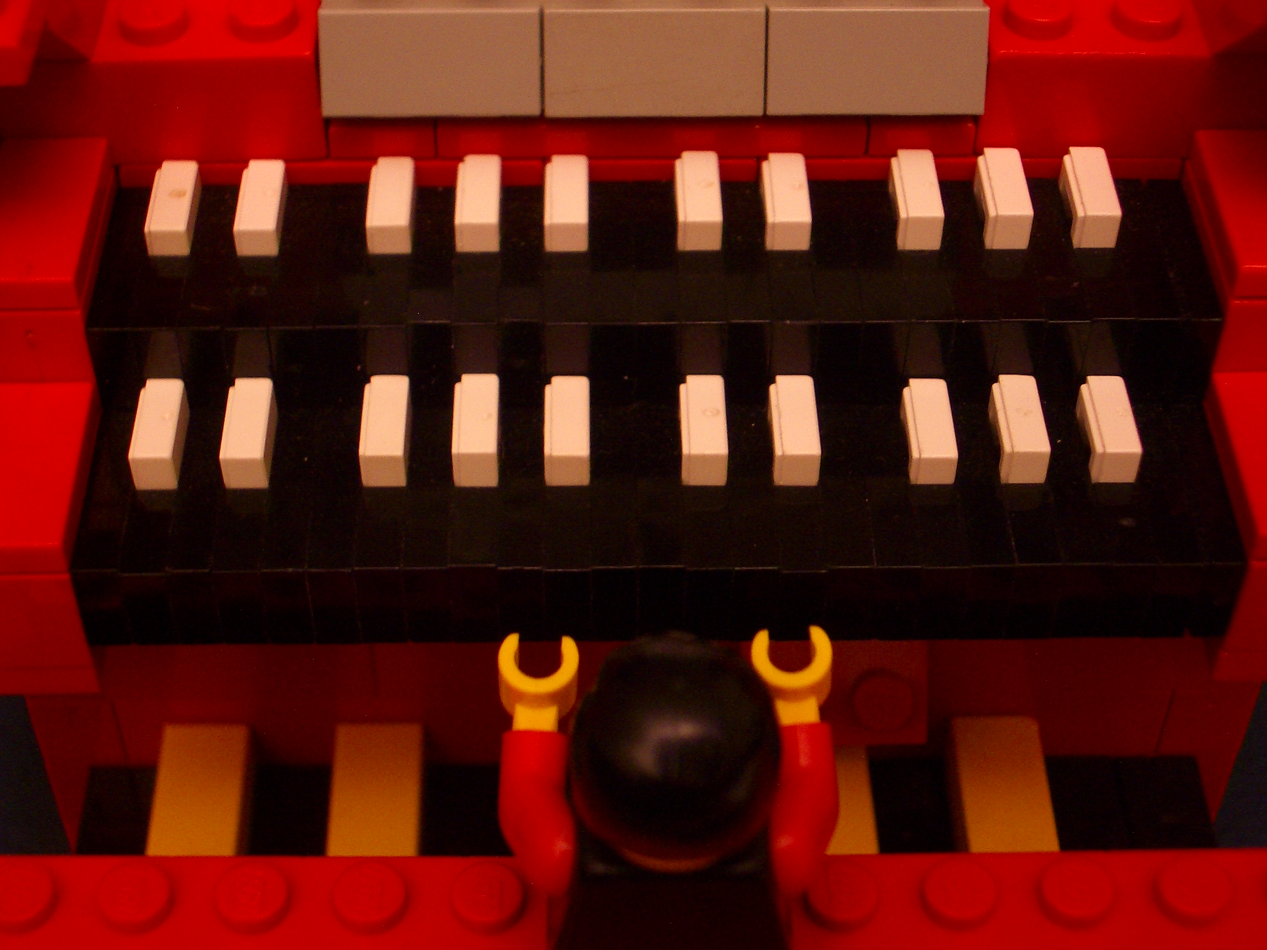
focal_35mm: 62
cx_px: 634
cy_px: 475
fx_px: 2269
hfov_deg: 31.2
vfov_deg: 23.7
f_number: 3.5
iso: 100
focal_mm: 10.2
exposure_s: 1/8
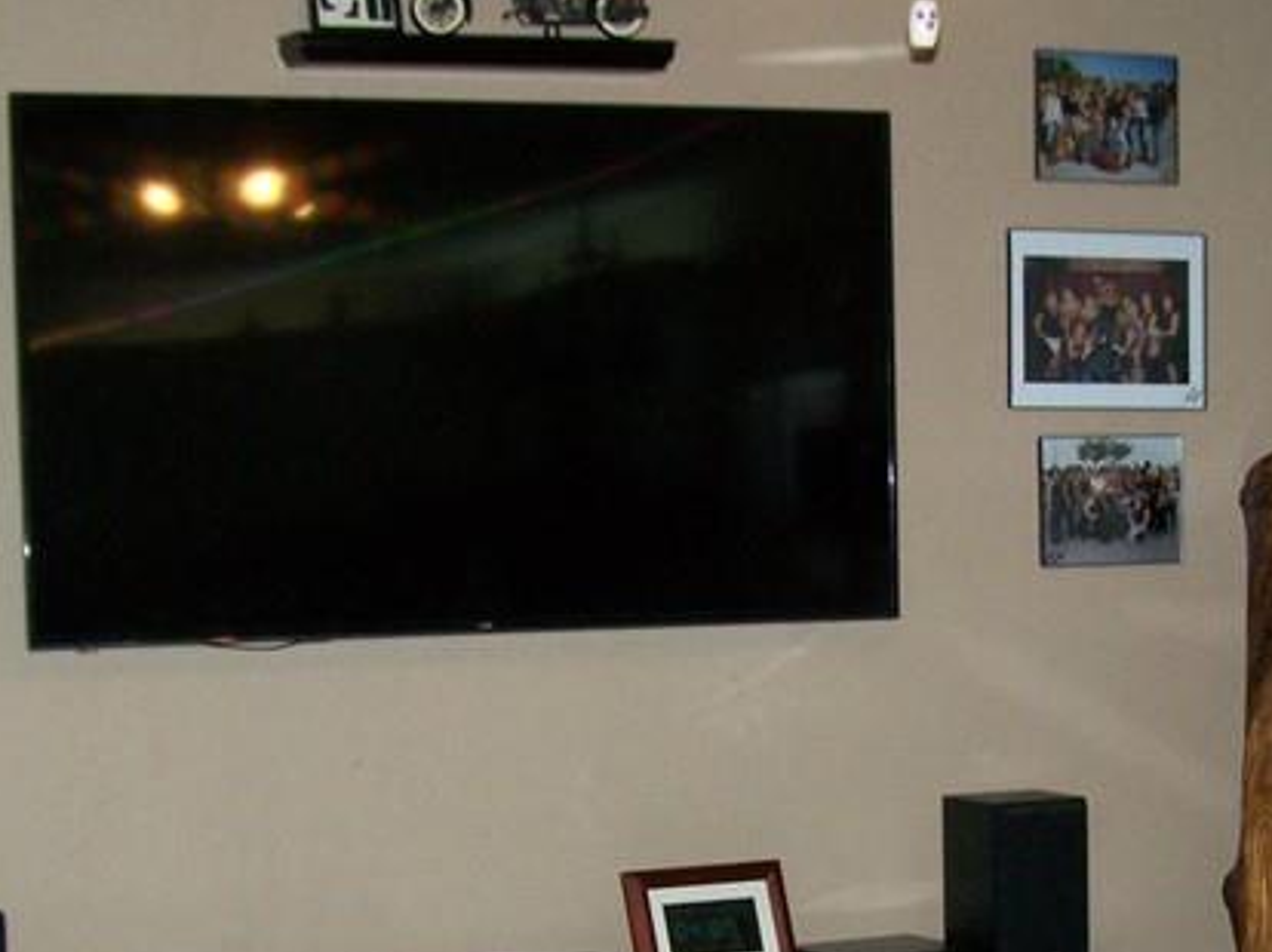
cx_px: 859
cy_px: 731
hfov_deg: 20.8
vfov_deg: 15.6
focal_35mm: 94
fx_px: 3452
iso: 160
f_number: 2.8
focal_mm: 6.3
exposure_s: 1/60
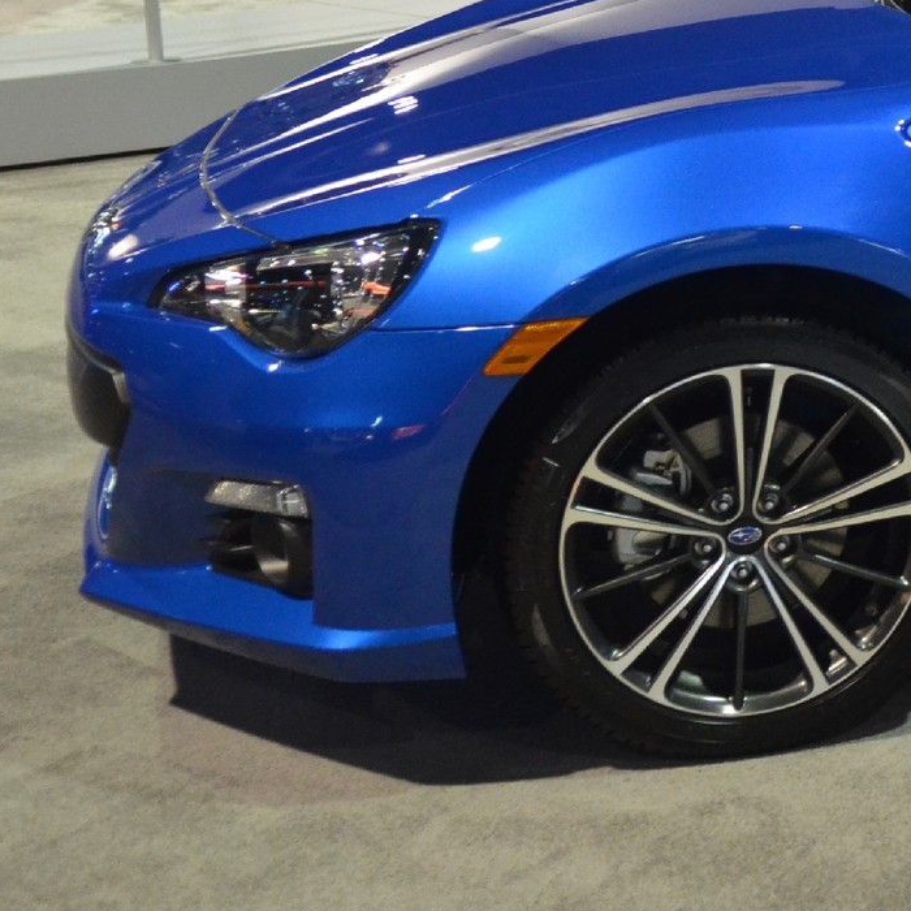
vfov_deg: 17.1
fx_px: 2977
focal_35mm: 100
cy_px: 47
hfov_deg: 15.9
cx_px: 1394
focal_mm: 22
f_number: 2.8
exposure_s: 1/25
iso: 1600
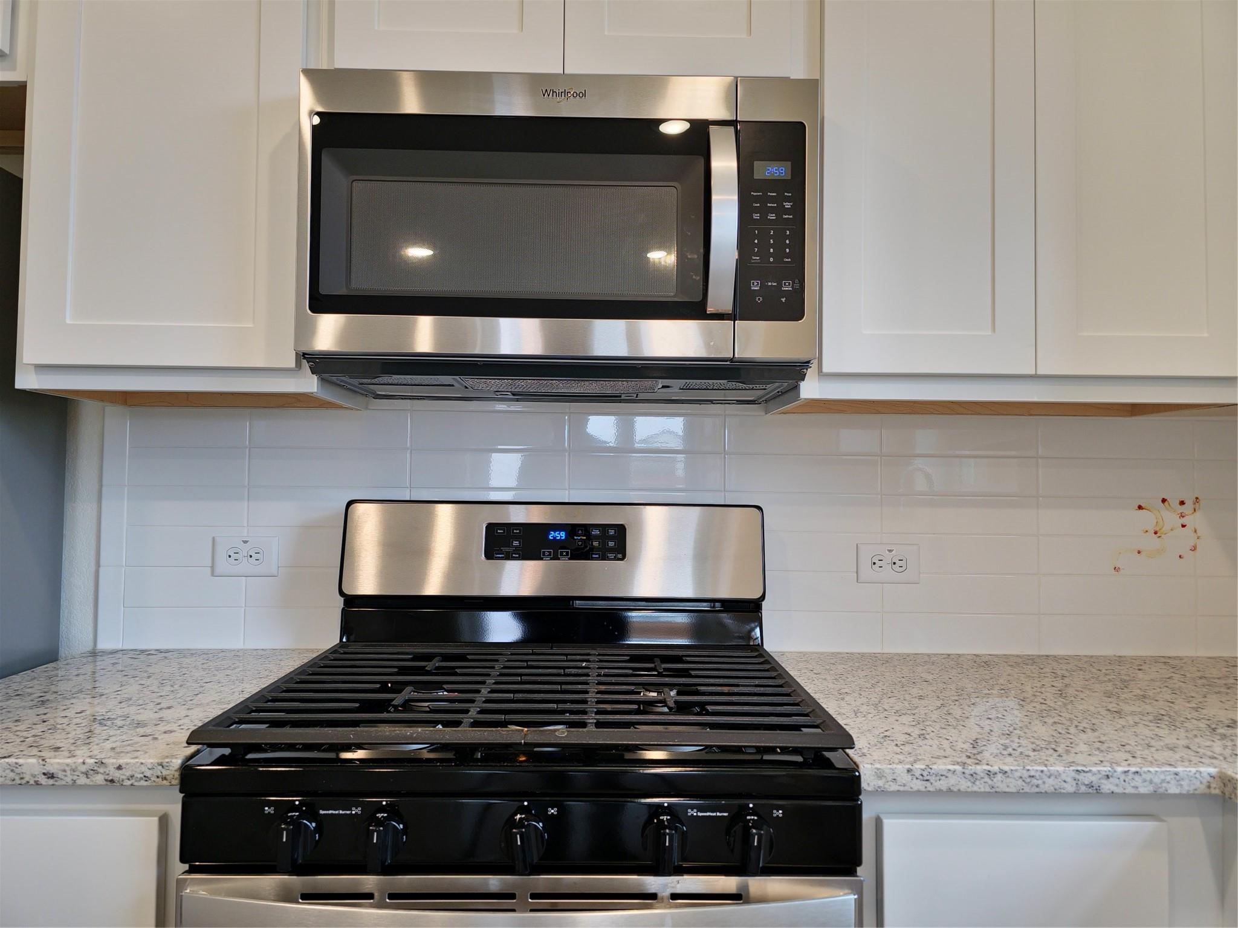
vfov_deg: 58.9
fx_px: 823
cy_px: 464
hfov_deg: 73.9
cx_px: 619
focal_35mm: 23
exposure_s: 1/120
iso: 200
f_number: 1.7
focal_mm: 6.3
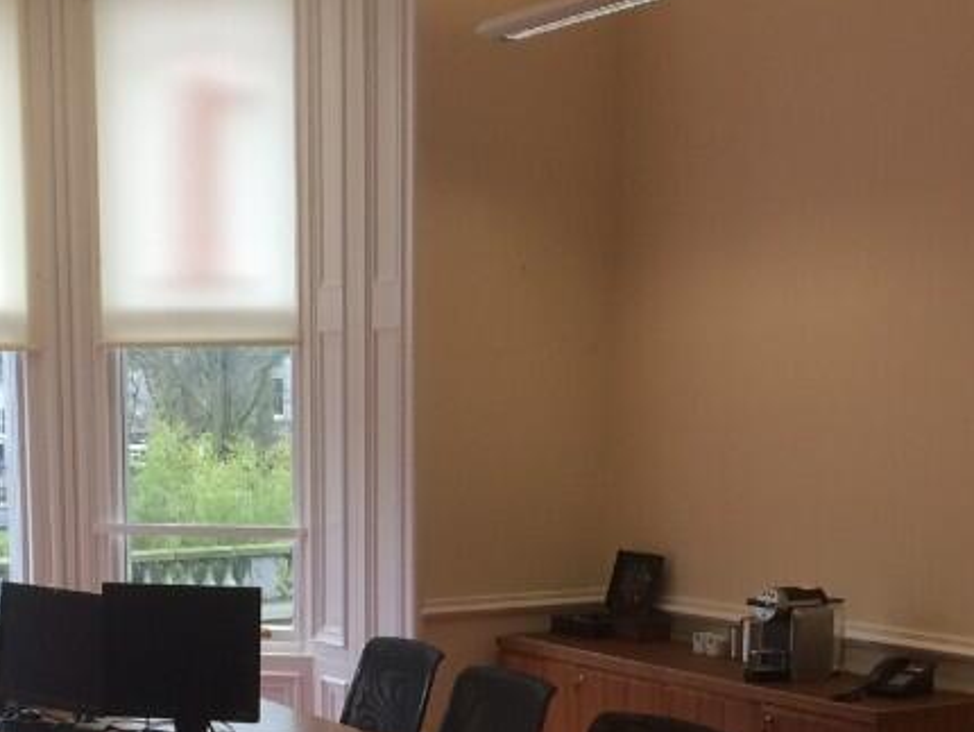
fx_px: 1943
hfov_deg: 28.0
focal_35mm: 69
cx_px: 344
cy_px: 650
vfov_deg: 20.9
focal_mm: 4.15
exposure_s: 1/33
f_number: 2.2
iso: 40
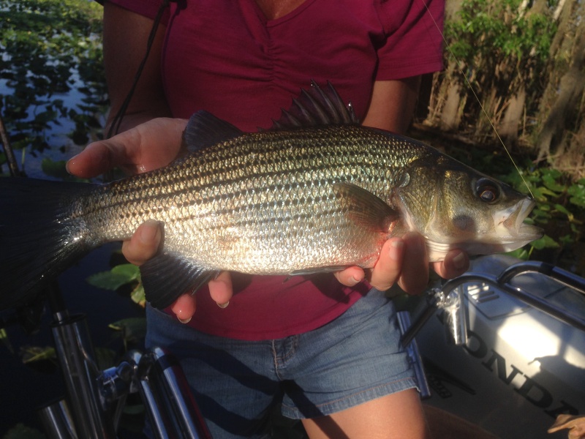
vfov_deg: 42.9
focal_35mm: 33
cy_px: 220
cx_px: 292
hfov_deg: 55.4
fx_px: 558
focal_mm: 4.12
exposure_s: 1/1085
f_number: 2.4
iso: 50
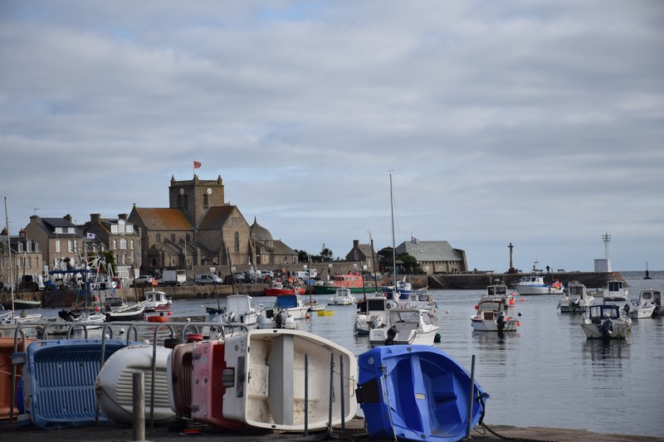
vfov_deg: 13.0
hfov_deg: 19.5
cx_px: 332
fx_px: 1936
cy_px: 221
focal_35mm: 105
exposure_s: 1/500
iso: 100
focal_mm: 70
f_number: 5.6
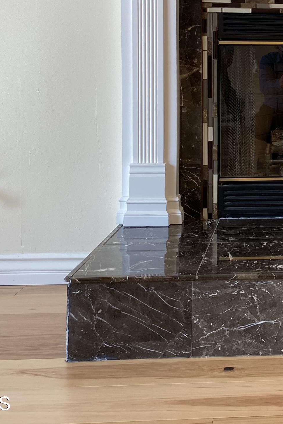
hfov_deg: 22.3
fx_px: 660
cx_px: 340
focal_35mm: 56
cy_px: 103
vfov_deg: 34.8
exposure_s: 1/120
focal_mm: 4.25
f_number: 1.8
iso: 50
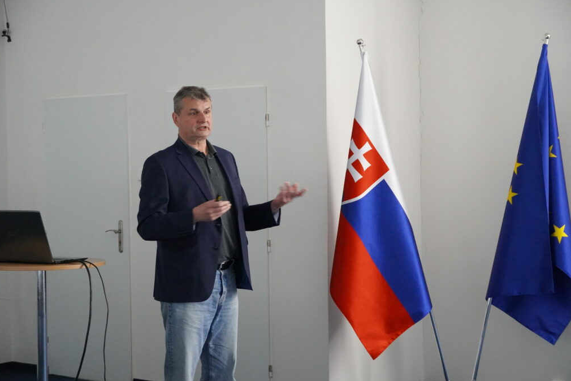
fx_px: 1182
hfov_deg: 27.2
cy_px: 191
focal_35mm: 75
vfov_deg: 18.3
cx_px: 286
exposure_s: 1/25
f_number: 5
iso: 6400
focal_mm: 49
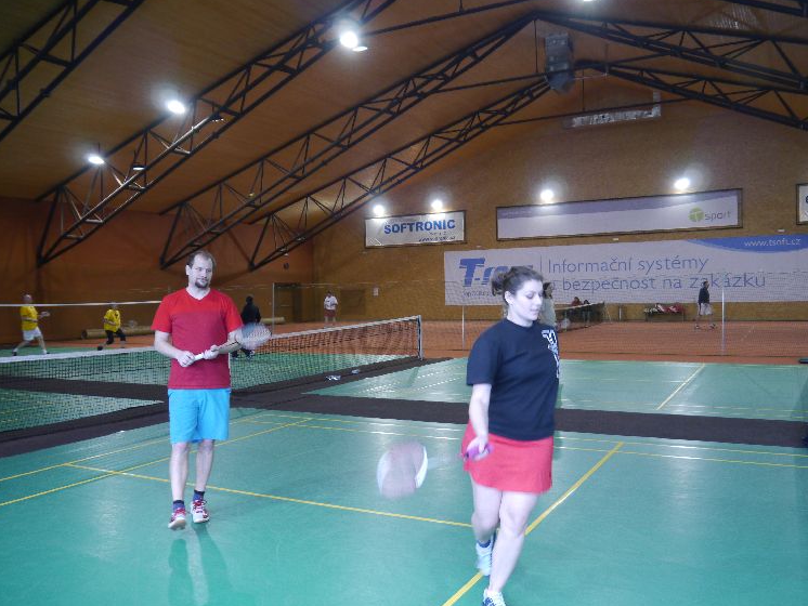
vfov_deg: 46.8
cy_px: 311
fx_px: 700
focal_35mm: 30
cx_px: 410
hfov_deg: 59.9
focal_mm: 14
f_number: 3.5
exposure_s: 1/60
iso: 640
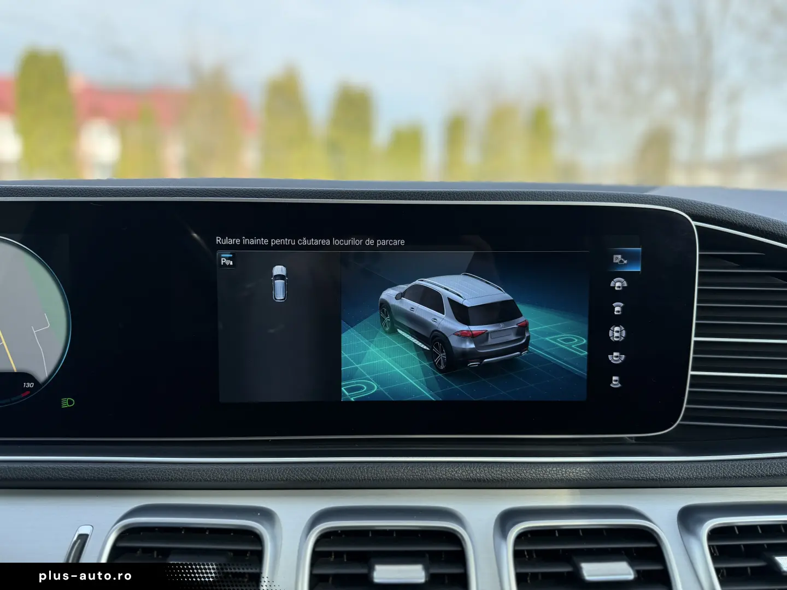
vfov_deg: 56.8
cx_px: 394
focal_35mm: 24
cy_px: 295
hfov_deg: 71.6
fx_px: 546
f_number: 1.78
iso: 100
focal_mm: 6.76
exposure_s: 1/1032
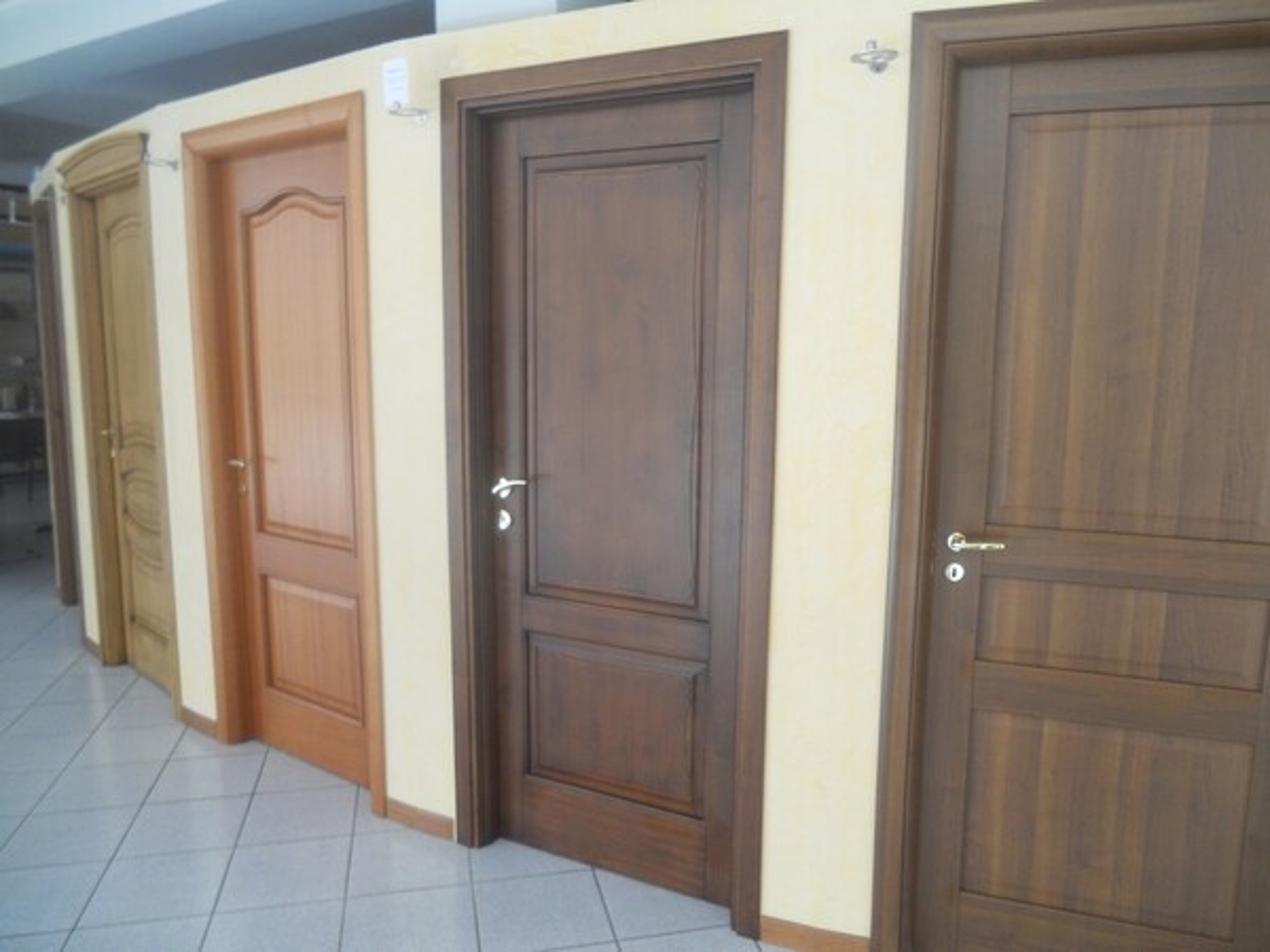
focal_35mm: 27
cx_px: 635
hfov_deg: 65.3
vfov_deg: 51.4
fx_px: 991
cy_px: 476
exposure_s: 1/30
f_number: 3.2
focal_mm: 4.9
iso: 80
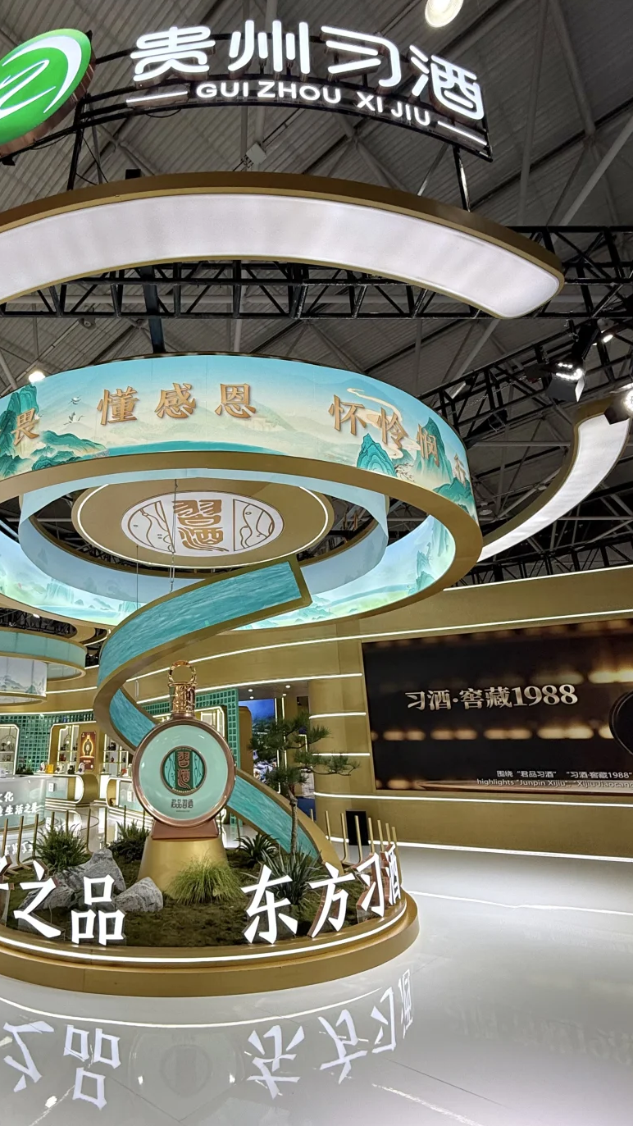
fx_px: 478
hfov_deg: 65.9
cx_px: 230
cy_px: 542
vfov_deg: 99.3
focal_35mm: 16
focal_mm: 2.22
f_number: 2.2
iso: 64
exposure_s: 1/161
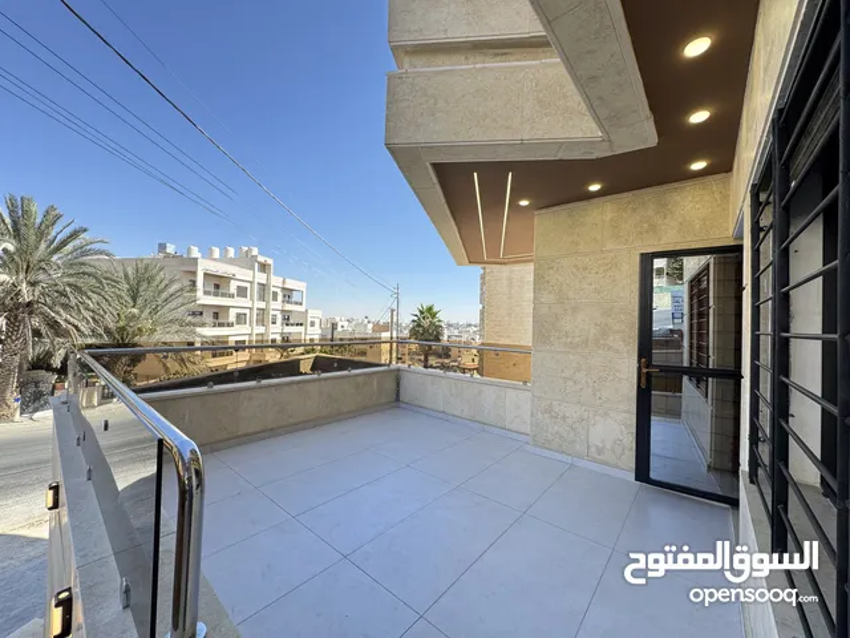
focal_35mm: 14
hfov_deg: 102.1
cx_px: 425
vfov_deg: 85.7
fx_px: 344
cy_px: 319
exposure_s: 1/314
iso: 40
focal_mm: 2.22
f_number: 2.2
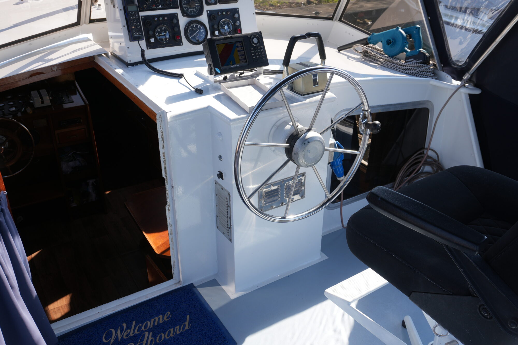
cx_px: 259
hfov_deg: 59.5
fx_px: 453
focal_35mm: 32
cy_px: 172
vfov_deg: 41.7
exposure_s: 1/160
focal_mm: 21
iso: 100
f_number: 6.3
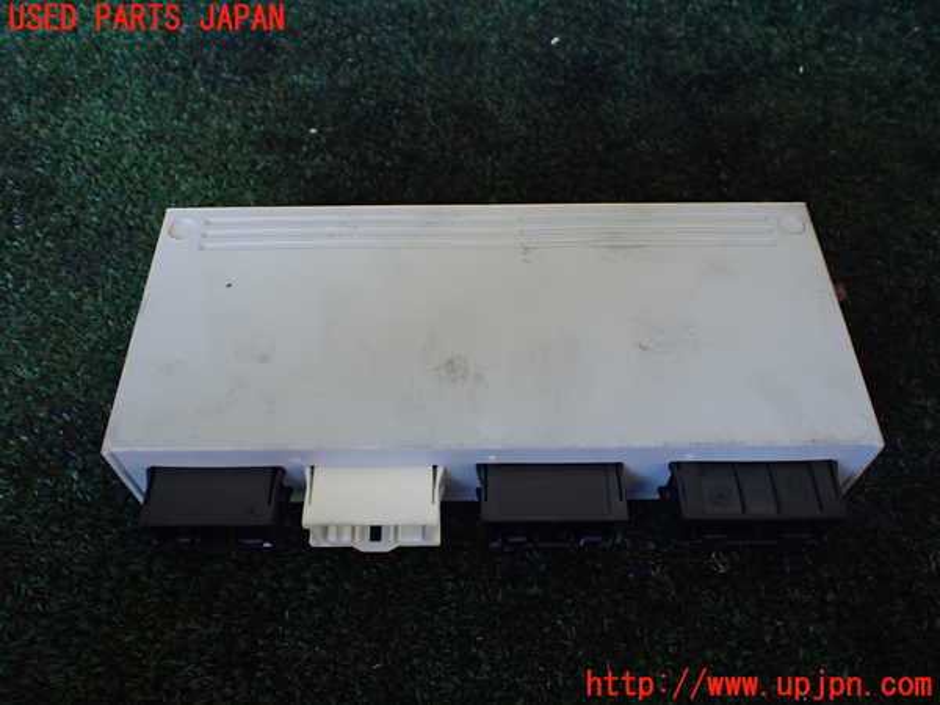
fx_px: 815
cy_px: 352
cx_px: 470
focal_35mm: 30
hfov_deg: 60.0
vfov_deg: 46.8
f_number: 2.3
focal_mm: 5.4
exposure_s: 1/125
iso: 500
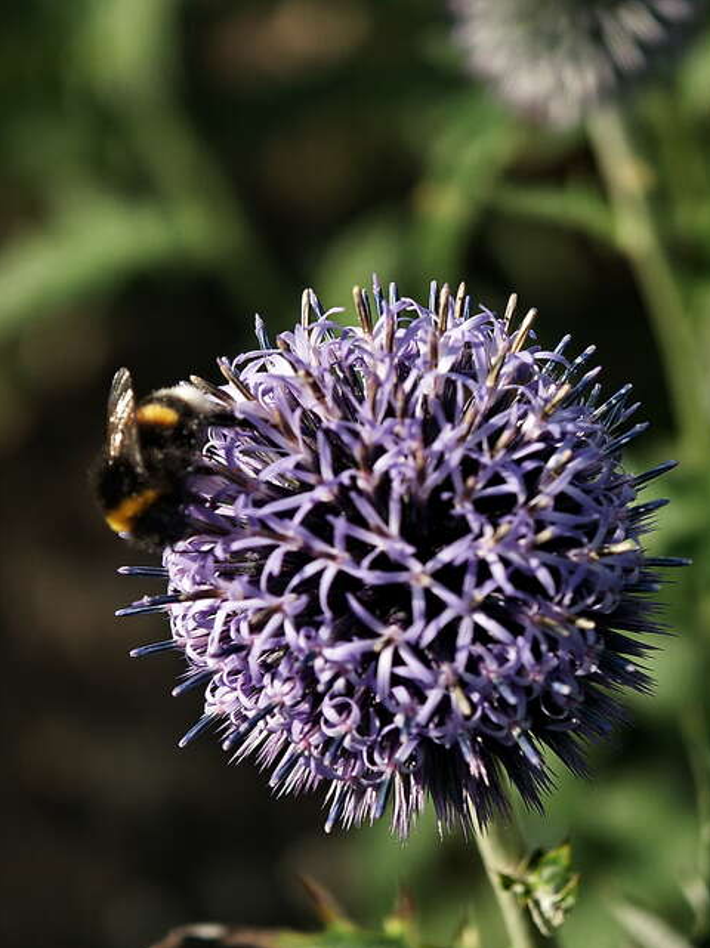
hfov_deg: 8.3
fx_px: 4873
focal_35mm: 178
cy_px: 468
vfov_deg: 11.1
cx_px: 365
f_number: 3.5
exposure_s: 1/750
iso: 100
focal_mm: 43.18
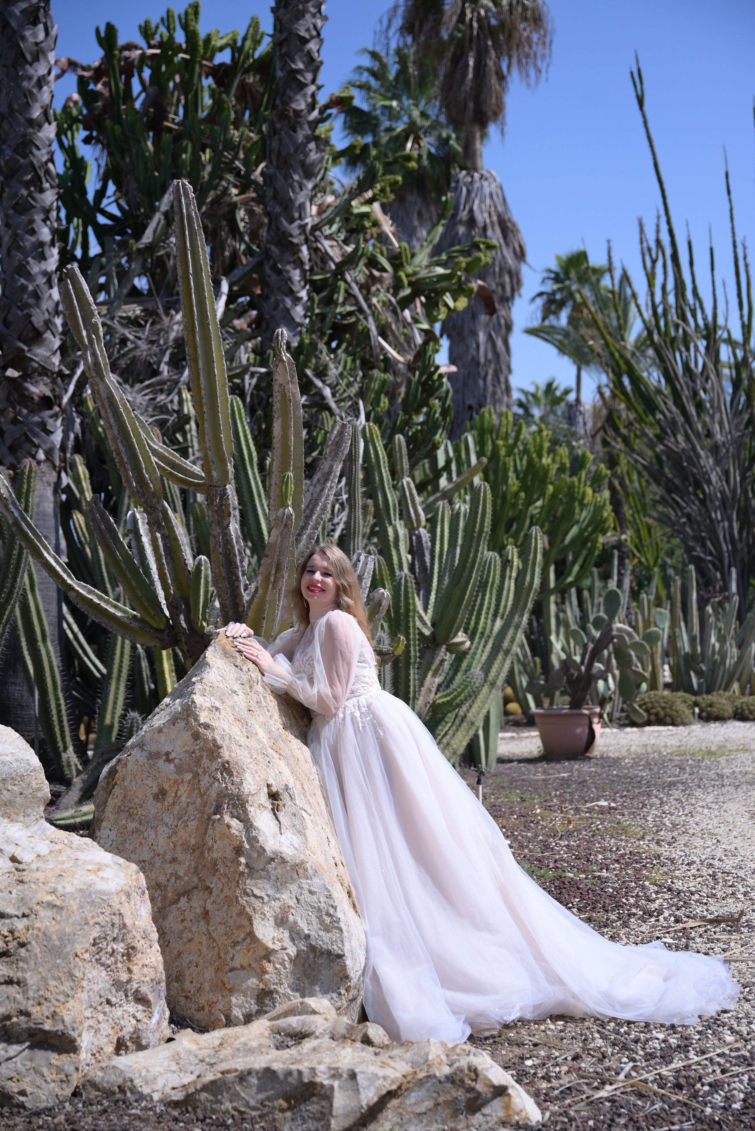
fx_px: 1445
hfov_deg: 29.3
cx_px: 378
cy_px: 566
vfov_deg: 42.7
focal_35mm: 46
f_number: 3.2
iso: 100
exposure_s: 1/2000
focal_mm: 46
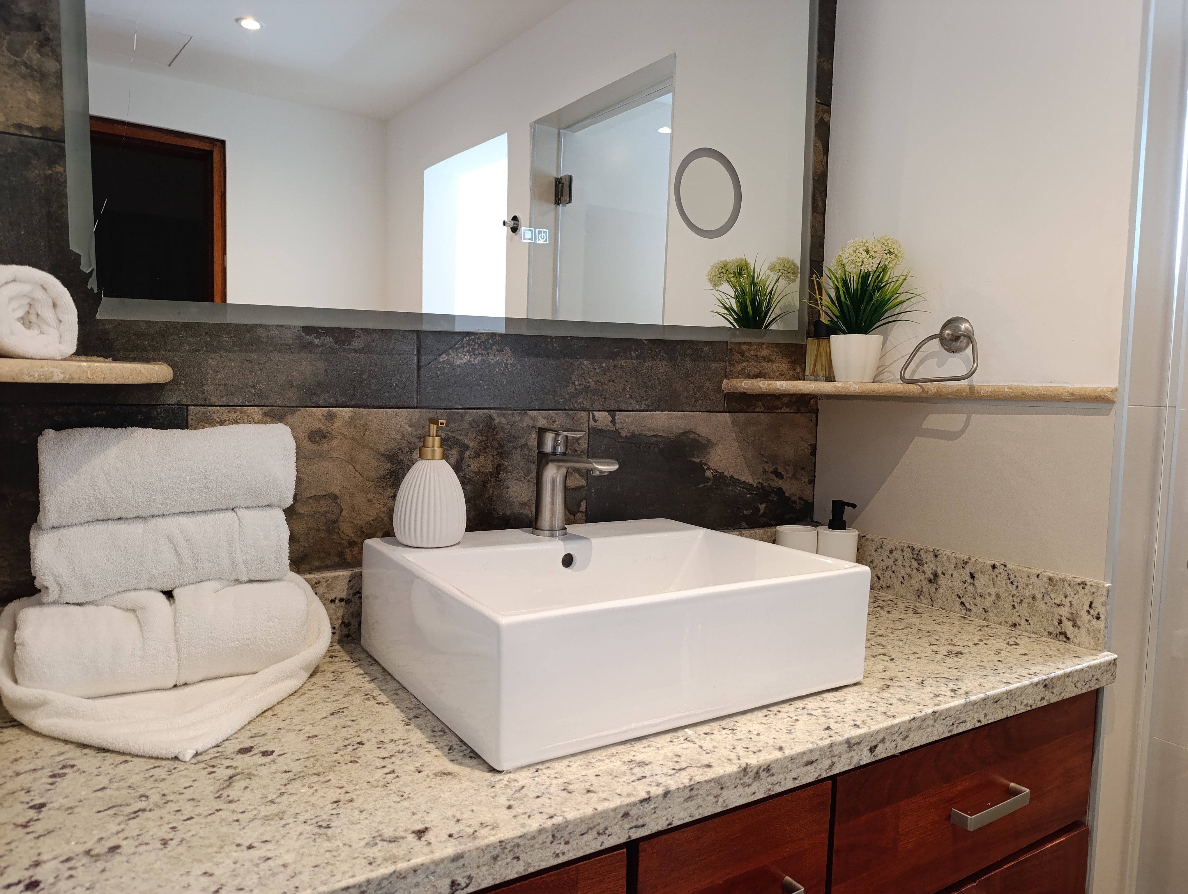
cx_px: 594
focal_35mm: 23
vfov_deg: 59.0
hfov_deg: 73.8
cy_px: 447
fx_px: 790
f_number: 1.6
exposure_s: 1/50
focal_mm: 6.14
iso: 640
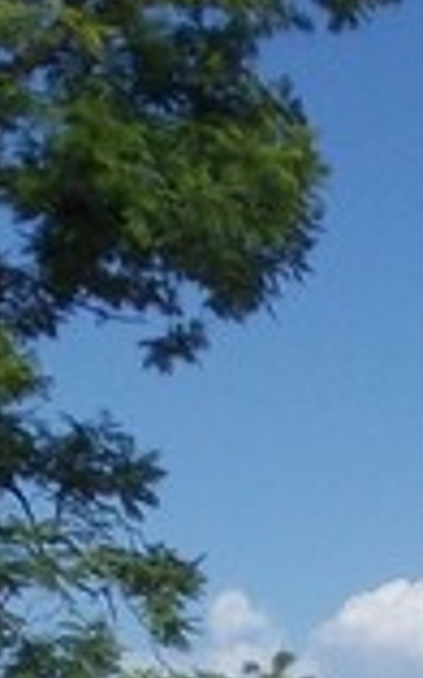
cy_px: 1097
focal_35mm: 196
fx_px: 3619
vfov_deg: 10.3
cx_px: 410
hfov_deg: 6.7
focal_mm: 5.3
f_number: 6.2
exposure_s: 1/500
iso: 80
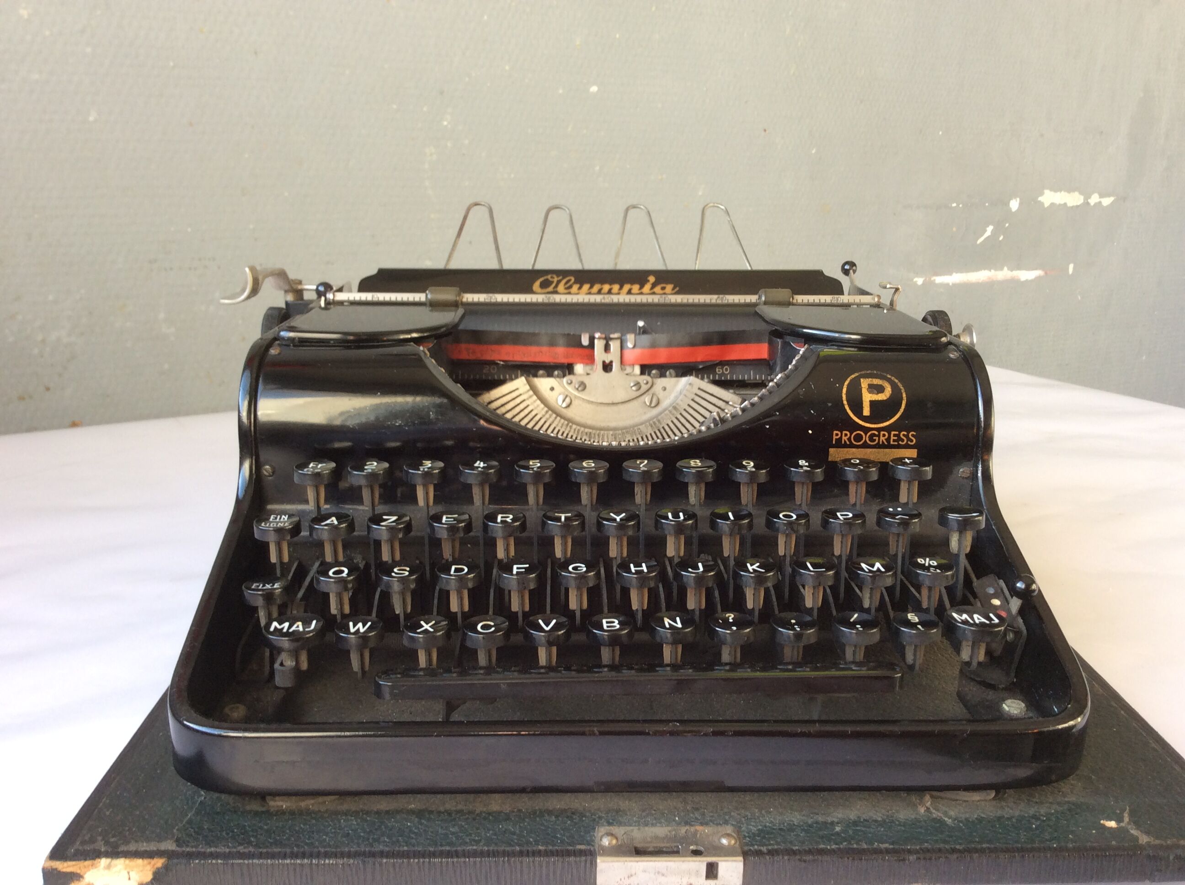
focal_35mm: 32
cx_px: 592
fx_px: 1094
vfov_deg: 44.1
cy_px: 442
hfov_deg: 56.9
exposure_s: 1/25
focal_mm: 3.3
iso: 32
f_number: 2.4
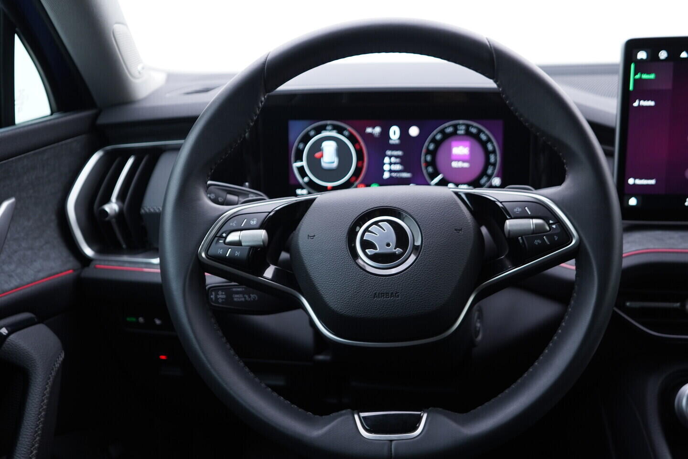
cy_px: 230
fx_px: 688
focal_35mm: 36
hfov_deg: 53.1
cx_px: 344
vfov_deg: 36.9
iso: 200
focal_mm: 24
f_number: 2.8
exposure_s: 1/40
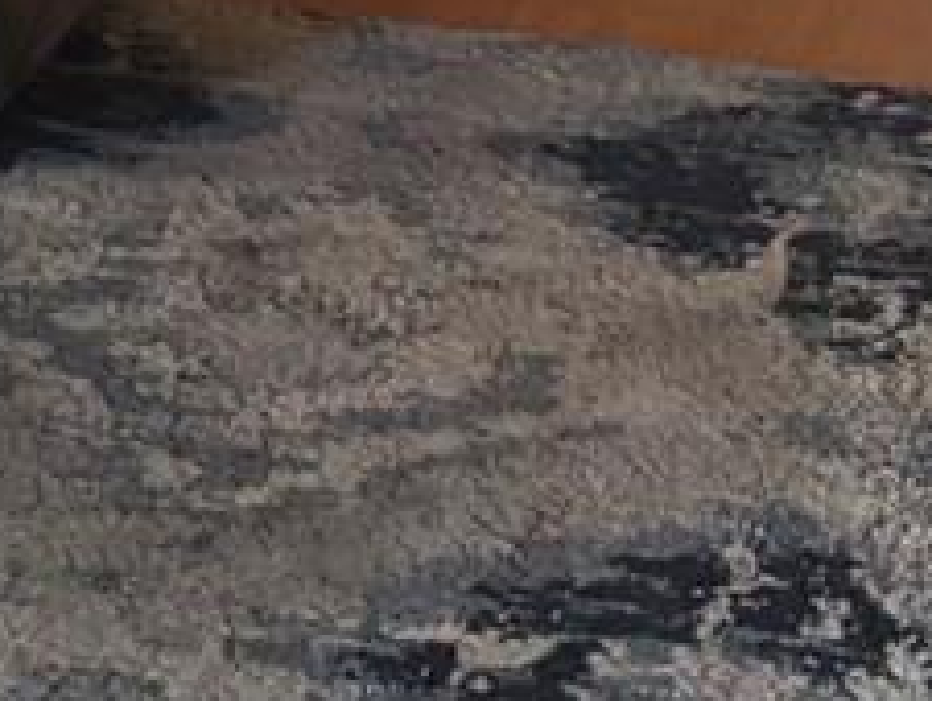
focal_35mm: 184
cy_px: -1072
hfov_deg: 10.6
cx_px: -161
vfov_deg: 7.5
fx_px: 4959
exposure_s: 1/30
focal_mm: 5.96
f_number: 1.6
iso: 500
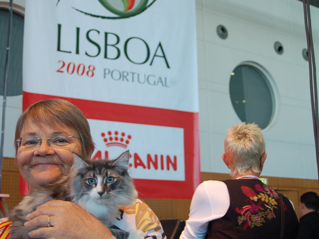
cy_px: 120
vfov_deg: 27.5
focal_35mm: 53
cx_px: 139
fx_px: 488
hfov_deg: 36.1
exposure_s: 1/40
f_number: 4.8
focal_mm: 32
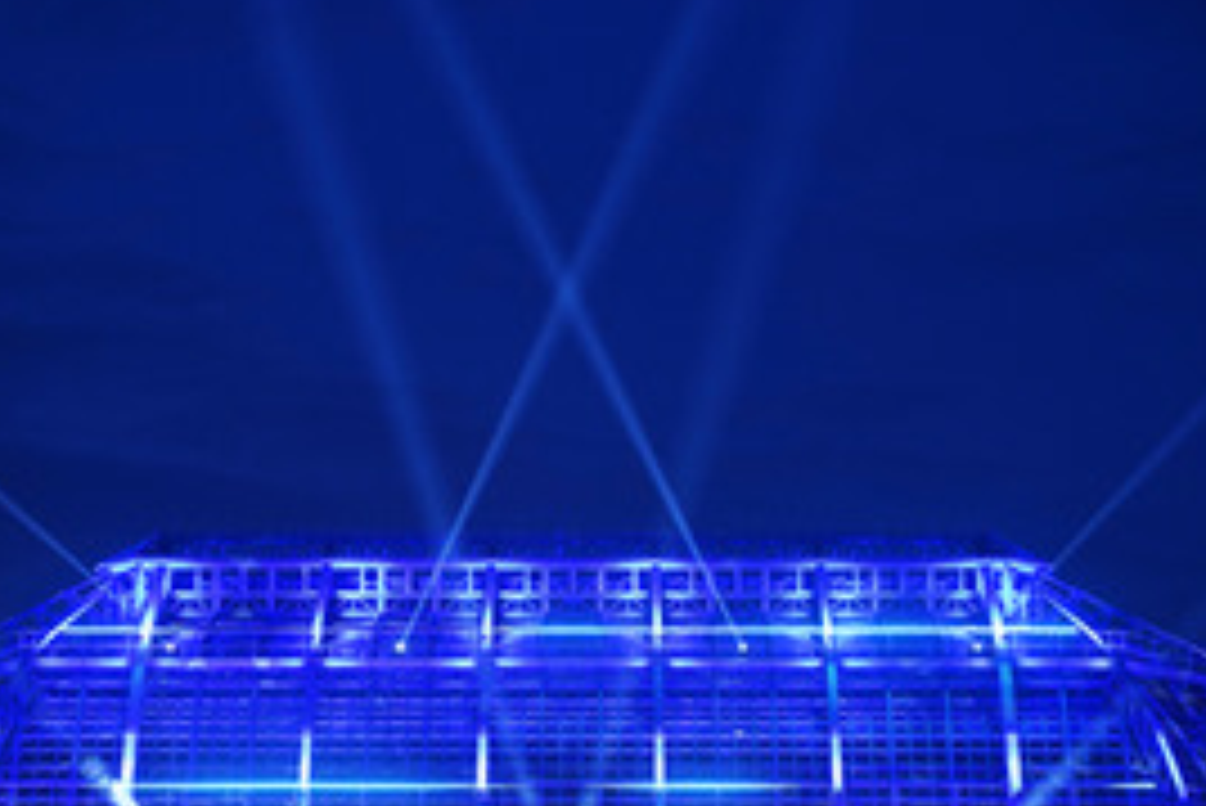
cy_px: 567
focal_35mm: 143
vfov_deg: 9.6
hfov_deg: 14.3
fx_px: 4793
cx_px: 592
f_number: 2.8
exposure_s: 1/30
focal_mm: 85
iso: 800
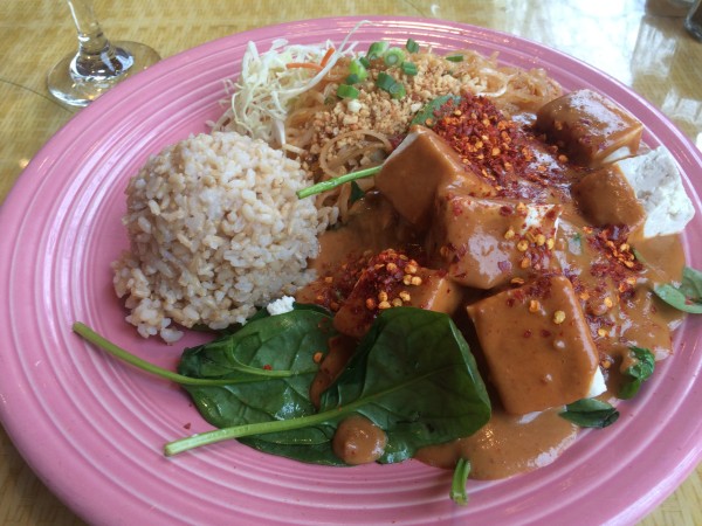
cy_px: 263
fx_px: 588
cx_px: 351
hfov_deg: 61.7
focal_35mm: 29
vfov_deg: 48.2
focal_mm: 4.15
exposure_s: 1/30
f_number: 2.2
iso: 40
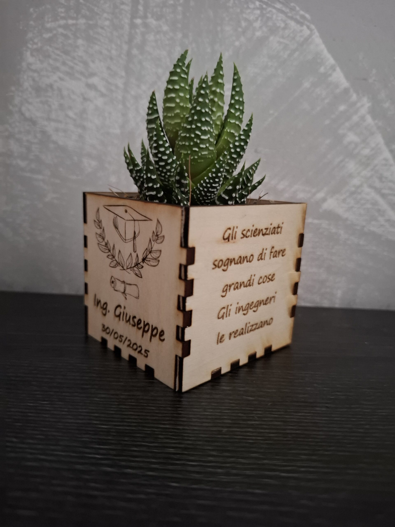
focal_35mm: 23
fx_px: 350
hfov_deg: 58.9
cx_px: 198
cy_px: 264
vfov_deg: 73.9
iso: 1000
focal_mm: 5.54
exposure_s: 1/20
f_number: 1.8
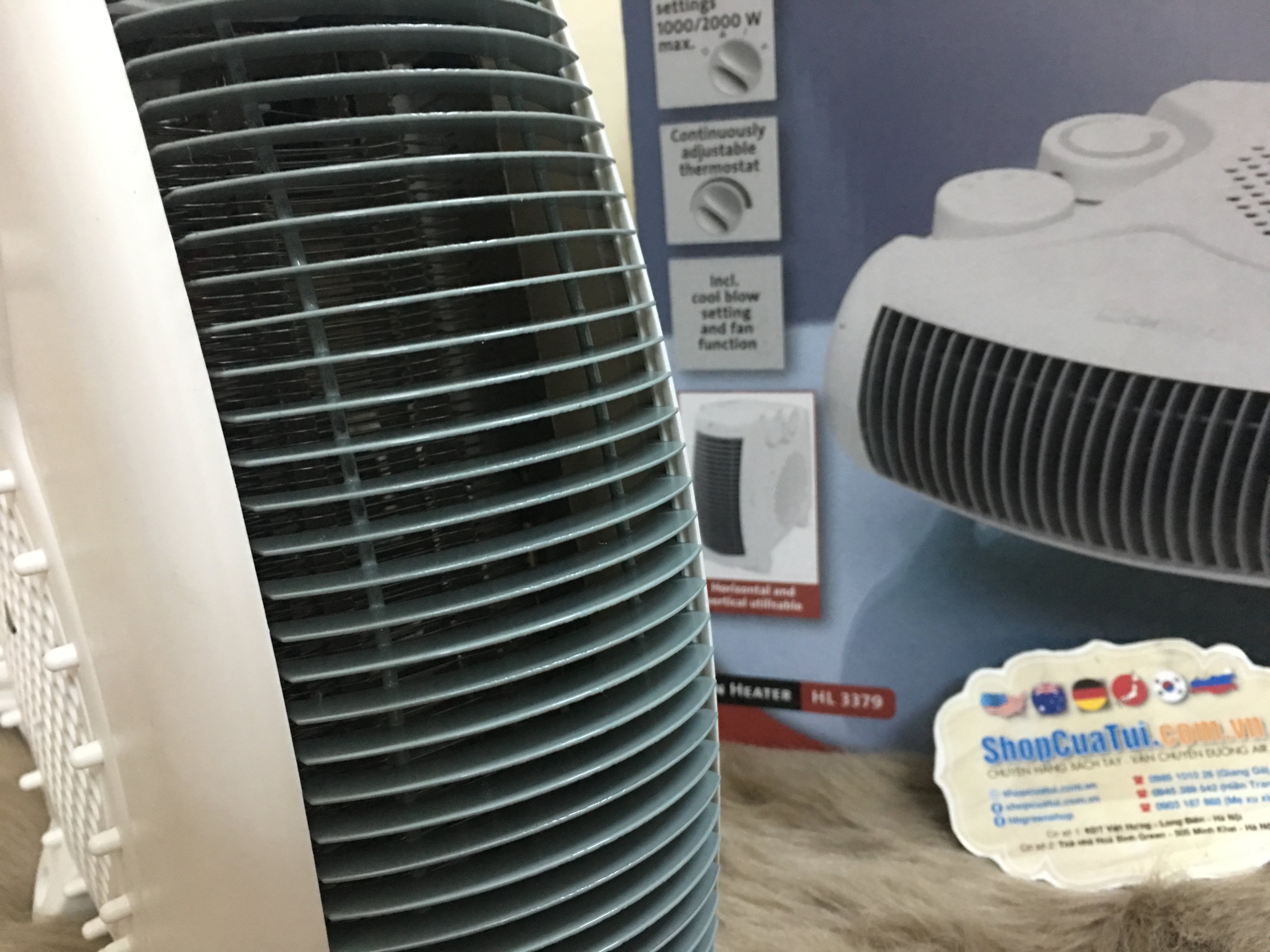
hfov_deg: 61.7
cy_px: 476
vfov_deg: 48.2
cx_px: 635
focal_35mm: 29
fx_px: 1064
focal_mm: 4.15
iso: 160
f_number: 2.2
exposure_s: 1/8
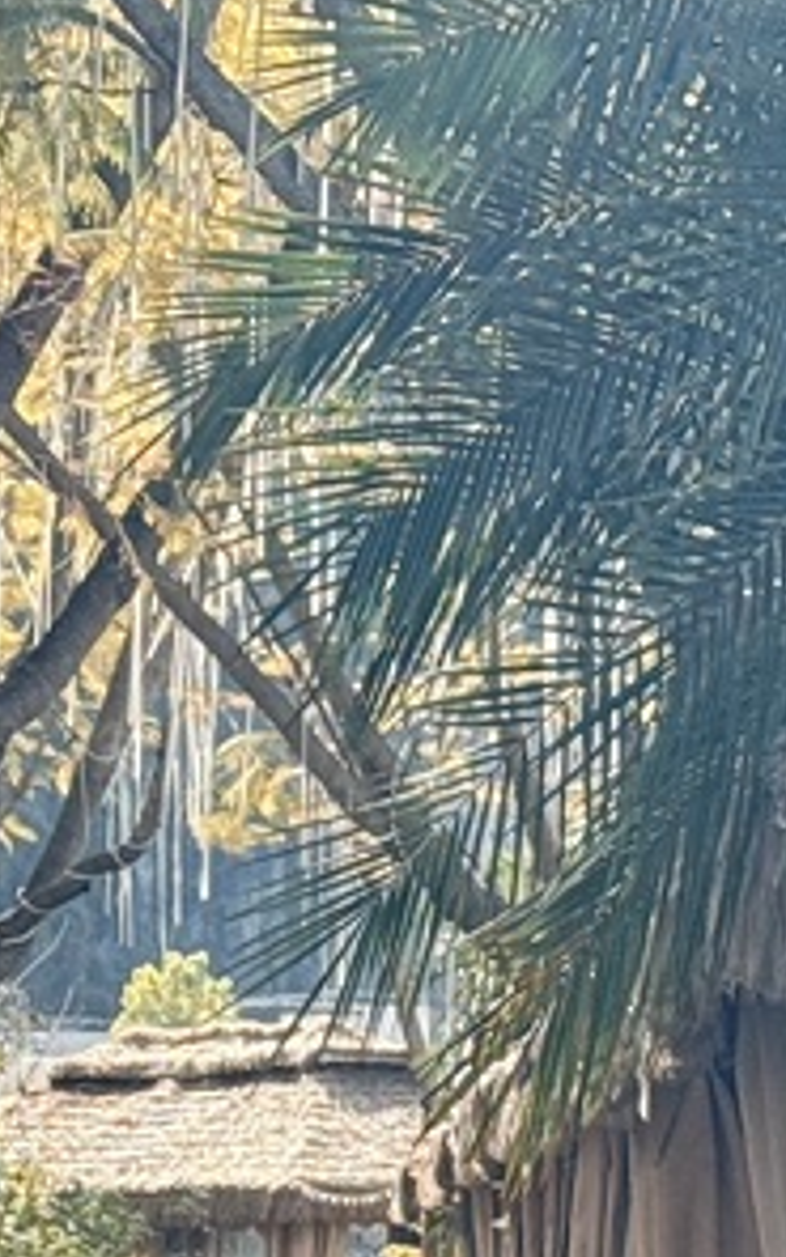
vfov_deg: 11.7
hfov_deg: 7.4
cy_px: 1342
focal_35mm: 176
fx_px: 6032
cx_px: 178
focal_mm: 6.76
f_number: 1.78
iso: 64
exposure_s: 1/1484
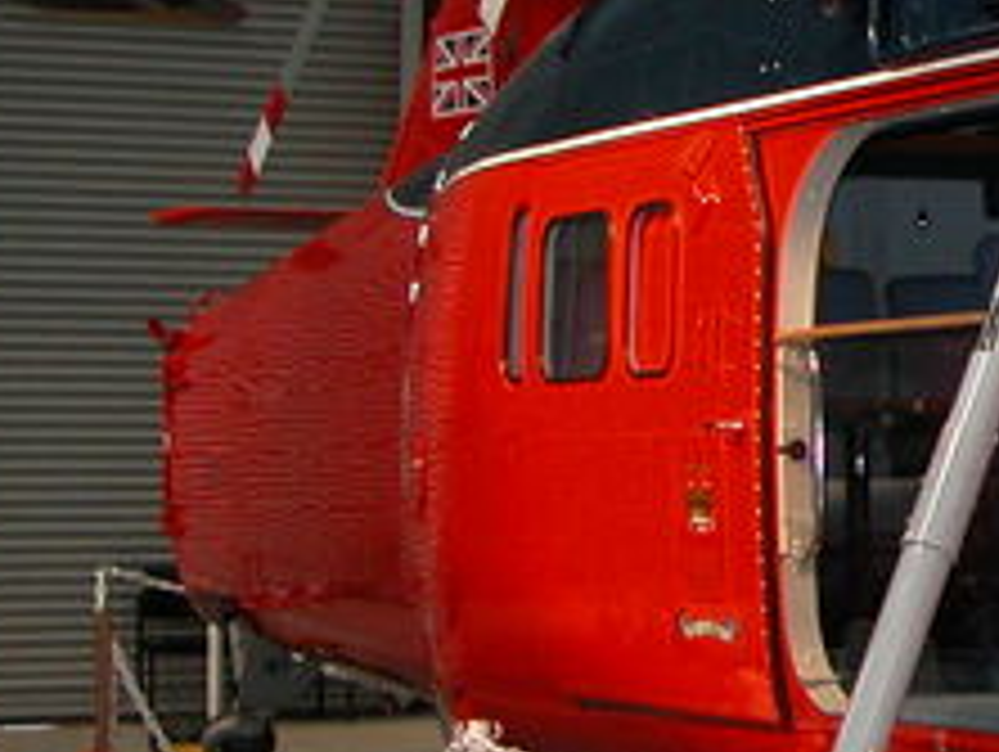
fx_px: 3640
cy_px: 266
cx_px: 1588
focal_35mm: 126
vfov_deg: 11.8
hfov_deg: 14.4
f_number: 2.8
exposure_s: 1/60
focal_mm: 8.9
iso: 200
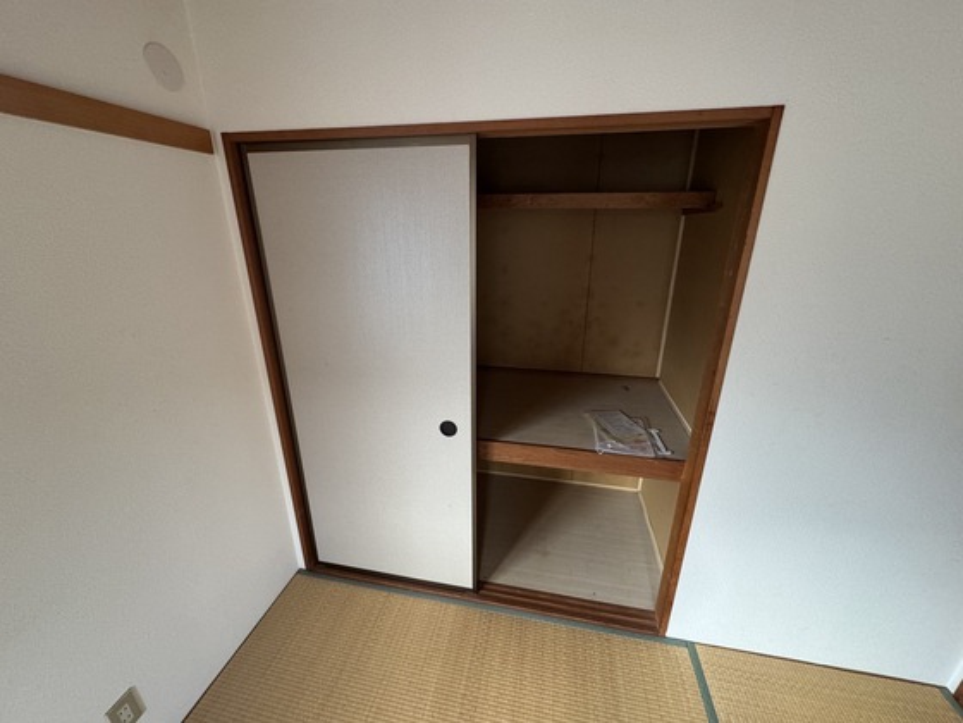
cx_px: 482
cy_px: 362
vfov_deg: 85.7
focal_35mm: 14
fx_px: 389
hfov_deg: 102.1
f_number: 2.2
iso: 500
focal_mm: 2.22
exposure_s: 1/60
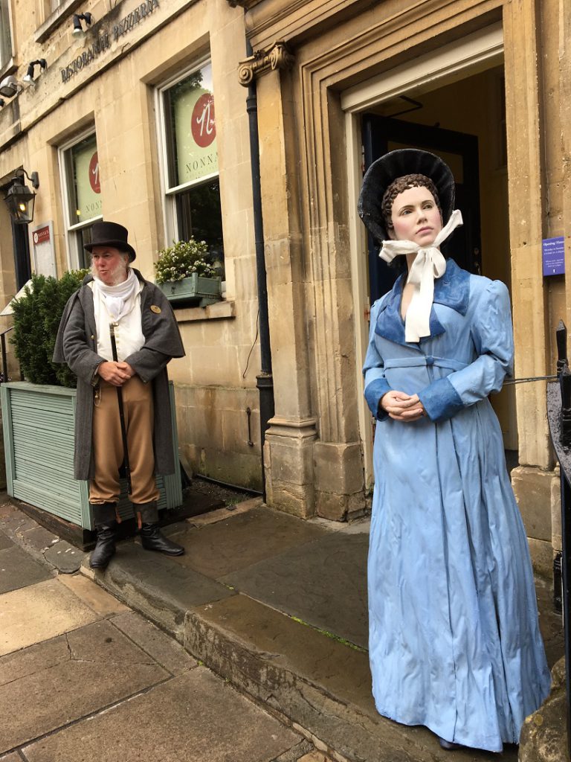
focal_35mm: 29
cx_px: 286
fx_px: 638
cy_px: 381
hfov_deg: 48.2
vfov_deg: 61.7
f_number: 2.2
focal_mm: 4.15
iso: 25
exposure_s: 1/300
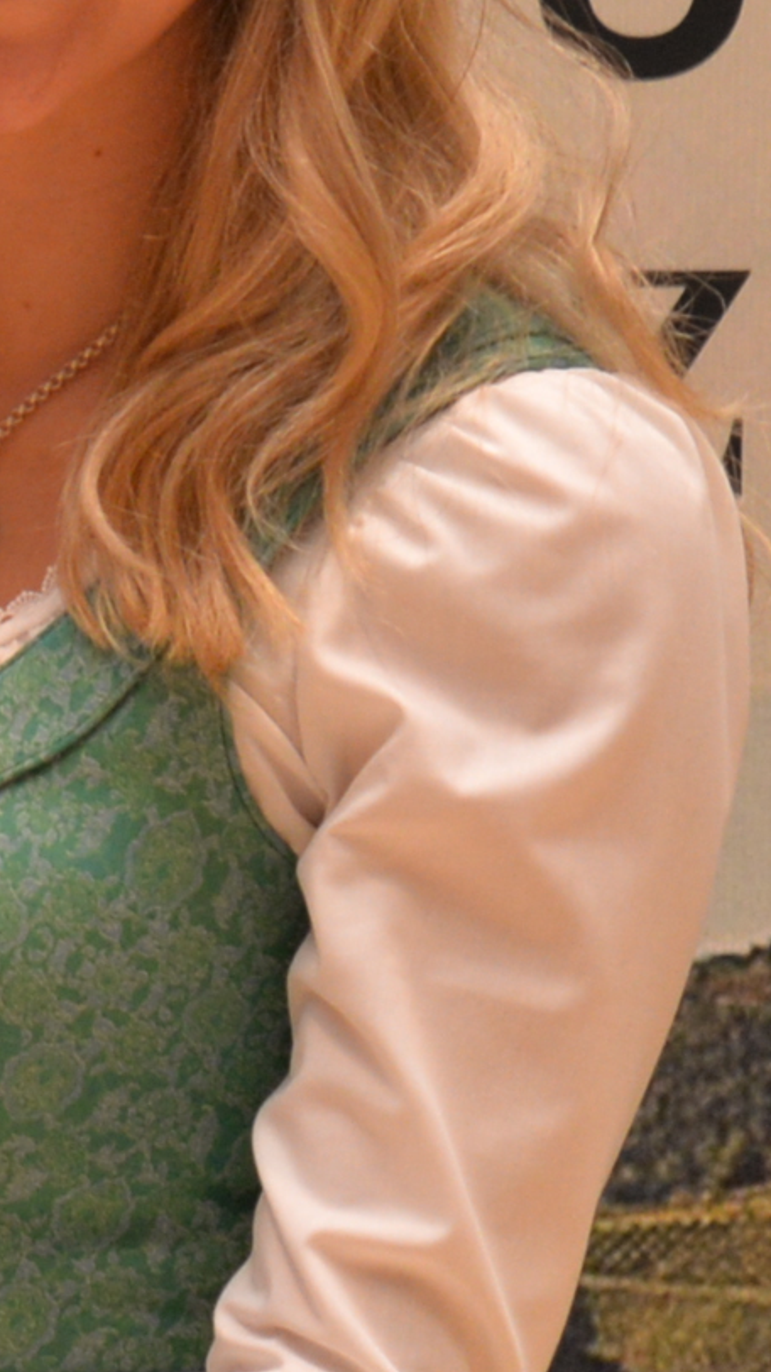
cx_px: -1309
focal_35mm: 204
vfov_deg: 10.6
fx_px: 7417
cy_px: 555
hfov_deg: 5.7
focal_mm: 35
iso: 800
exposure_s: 1/60
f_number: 4
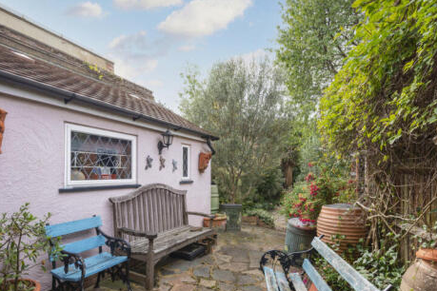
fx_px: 243
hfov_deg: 83.9
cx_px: 204
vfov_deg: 61.6
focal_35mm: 20
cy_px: 168
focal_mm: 14
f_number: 8
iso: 200
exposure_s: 1/80
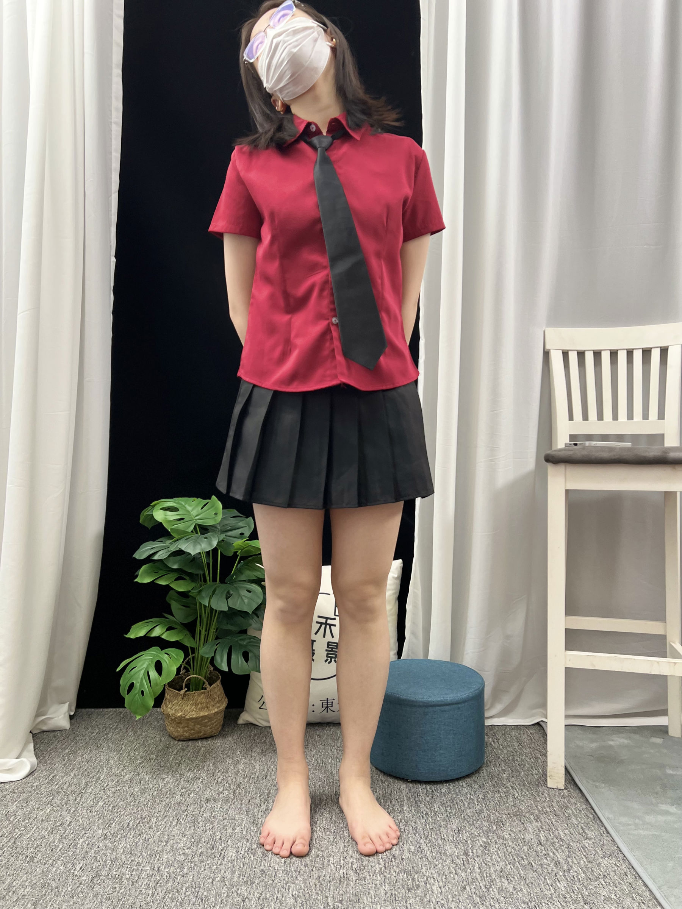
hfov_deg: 53.1
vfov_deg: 67.3
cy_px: 454
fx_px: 683
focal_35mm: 26
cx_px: 341
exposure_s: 1/60
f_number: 1.5
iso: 125
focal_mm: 5.7
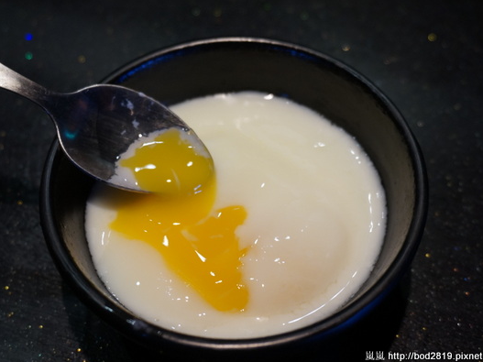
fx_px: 684
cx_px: 244
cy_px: 179
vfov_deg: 29.7
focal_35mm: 49
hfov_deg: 38.9
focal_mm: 28
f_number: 4.5
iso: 500
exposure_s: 1/60
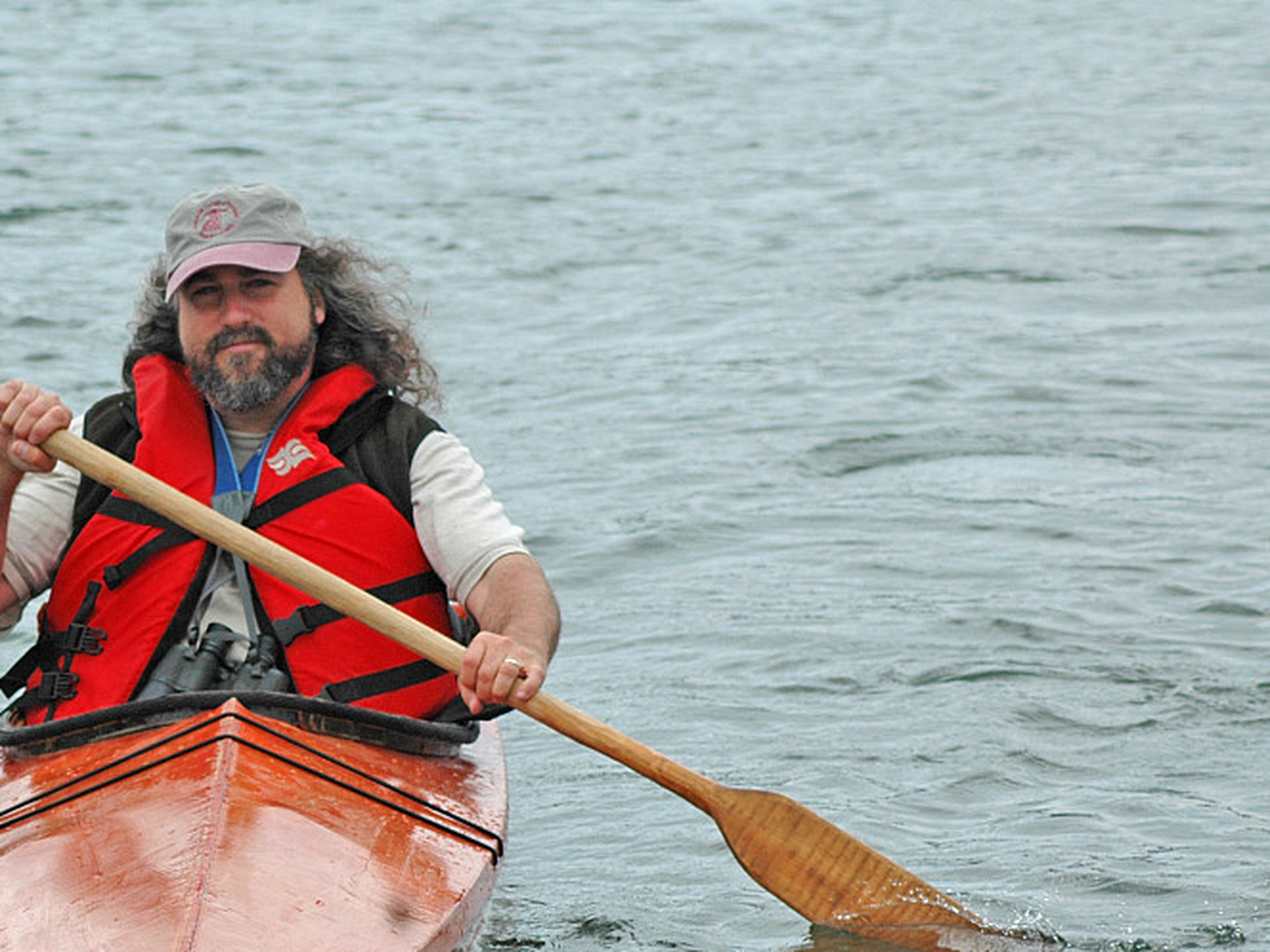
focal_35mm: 282
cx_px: 212
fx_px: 10346
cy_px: 724
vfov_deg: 5.3
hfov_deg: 7.0
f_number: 6.3
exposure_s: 1/640
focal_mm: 112
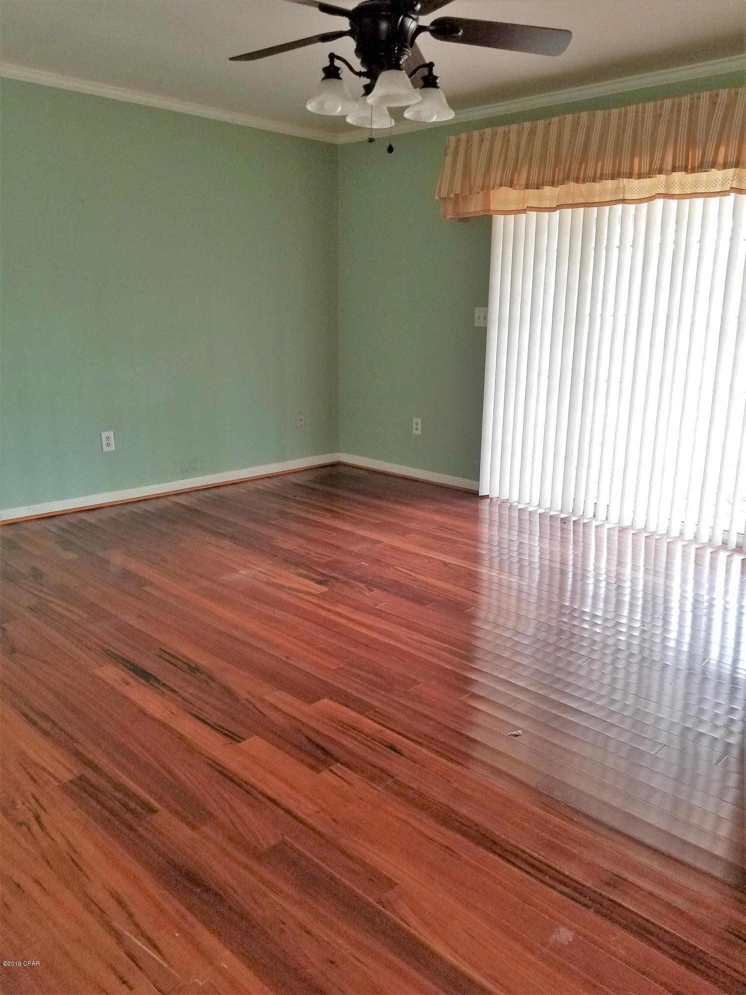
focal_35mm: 26
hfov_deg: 53.1
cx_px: 373
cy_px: 498
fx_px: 747
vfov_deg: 67.3
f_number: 1.7
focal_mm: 4.25
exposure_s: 1/33
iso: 100
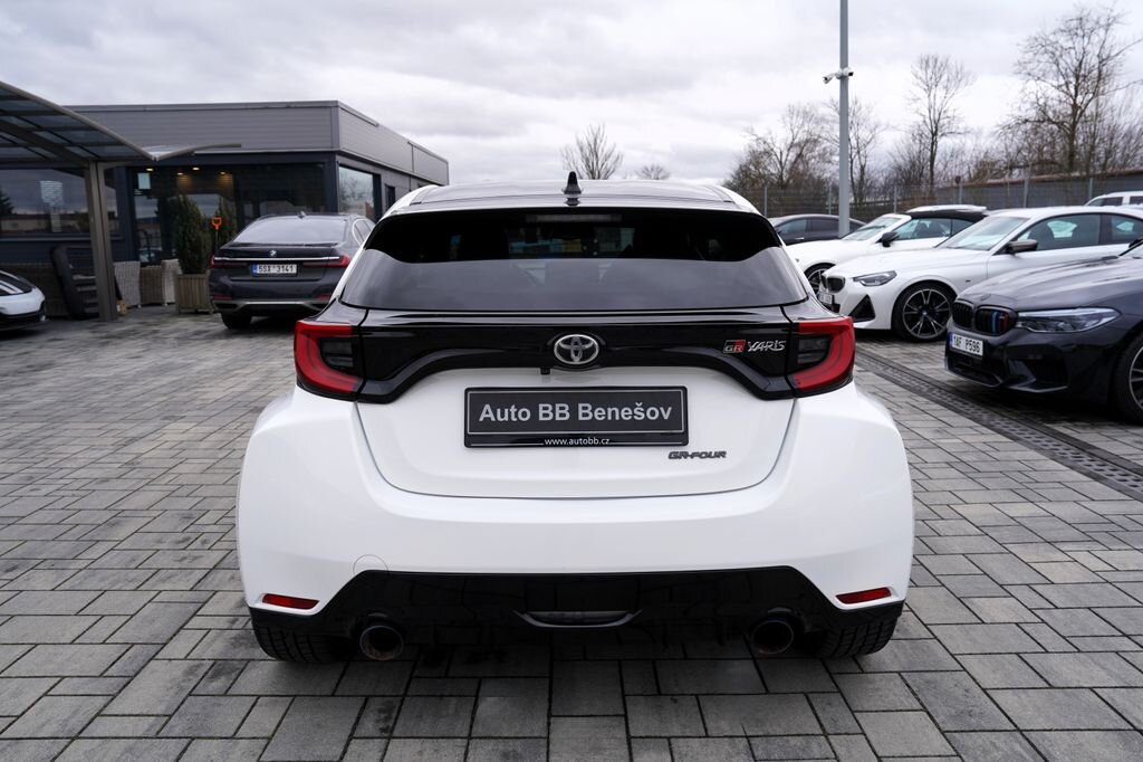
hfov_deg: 69.4
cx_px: 572
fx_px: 825
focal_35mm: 26
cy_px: 381
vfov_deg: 49.5
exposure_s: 1/125
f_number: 5.6
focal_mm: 26
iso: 100
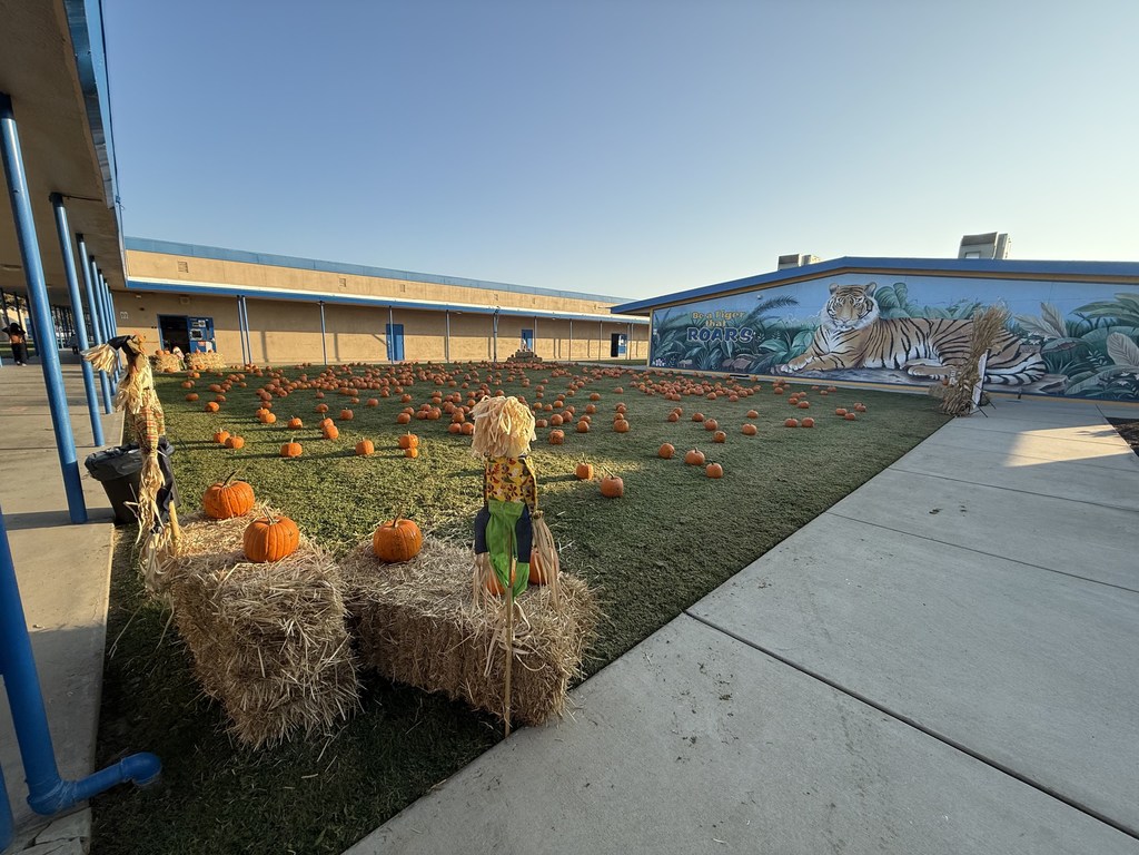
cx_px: 570
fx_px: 461
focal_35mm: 14
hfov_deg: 102.1
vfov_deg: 85.7
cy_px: 428
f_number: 2.2
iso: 64
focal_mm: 2.22
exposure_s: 1/686
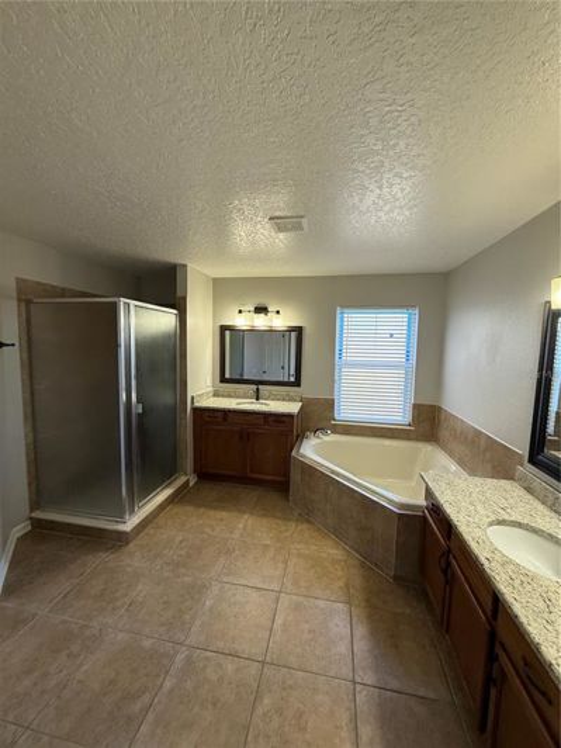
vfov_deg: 102.1
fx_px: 303
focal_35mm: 14
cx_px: 280
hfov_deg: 85.7
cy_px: 374
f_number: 2.2
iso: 160
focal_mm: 2.22
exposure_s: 1/120
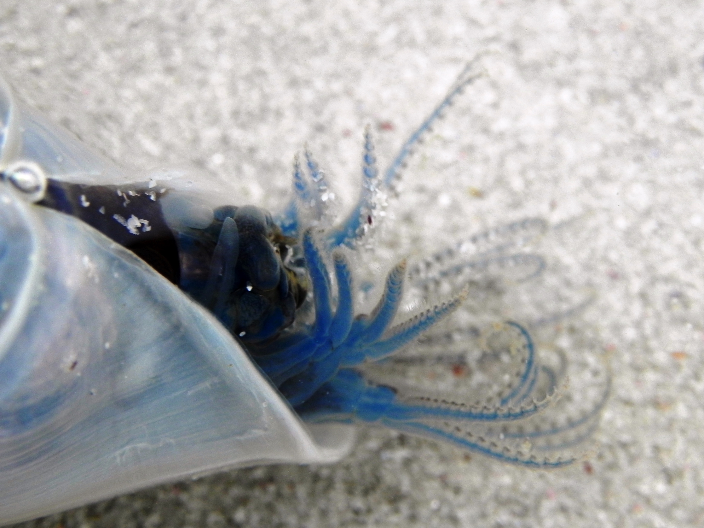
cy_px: 264
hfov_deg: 18.7
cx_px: 352
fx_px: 2135
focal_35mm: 105
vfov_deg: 14.1
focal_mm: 18.8
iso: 160
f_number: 4
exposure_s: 1/67.6
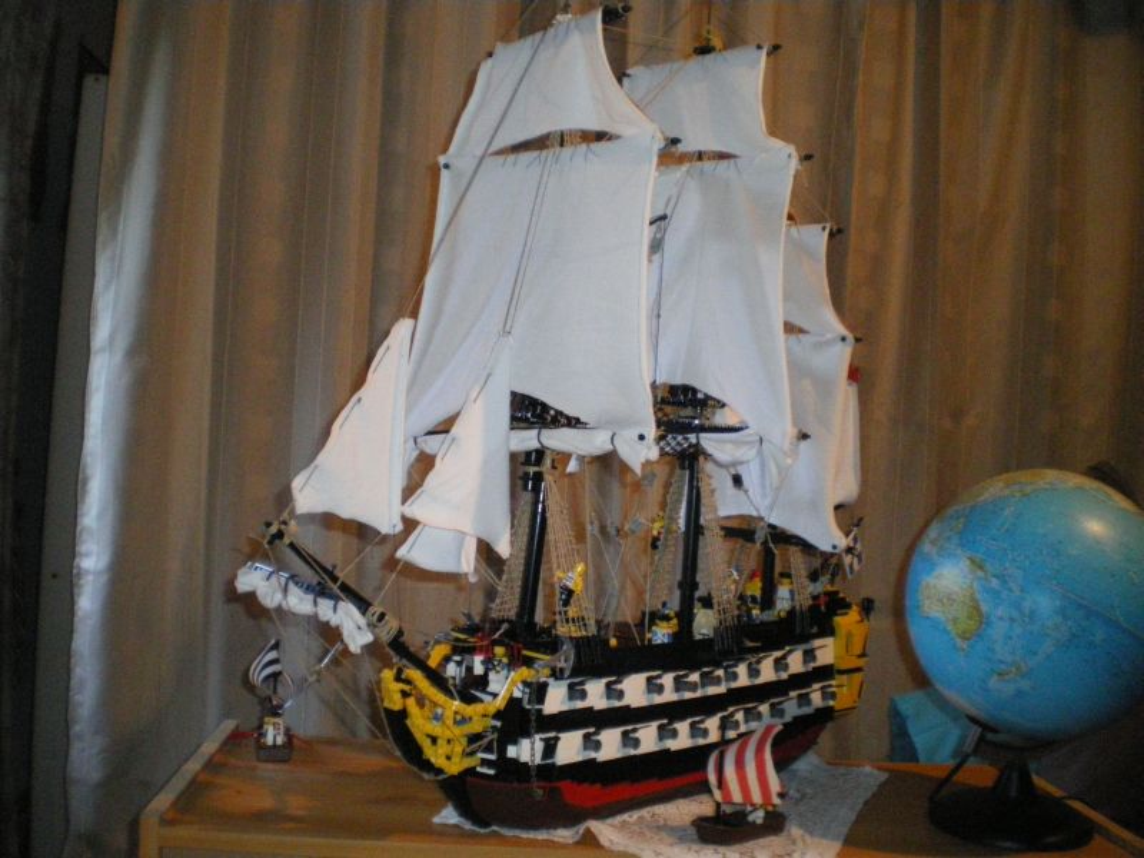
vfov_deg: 39.7
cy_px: 429
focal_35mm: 36
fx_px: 1190
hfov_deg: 51.4
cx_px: 572
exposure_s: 1/50
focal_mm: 6.3
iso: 800
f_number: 3.1
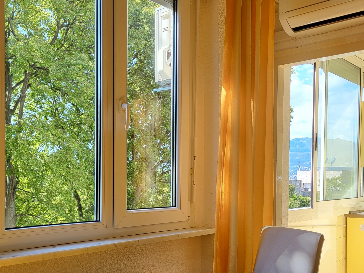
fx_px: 410
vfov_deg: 36.1
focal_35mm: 39
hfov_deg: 47.8
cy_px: 199
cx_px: 196
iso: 40
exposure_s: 1/143
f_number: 1.8
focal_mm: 5.4
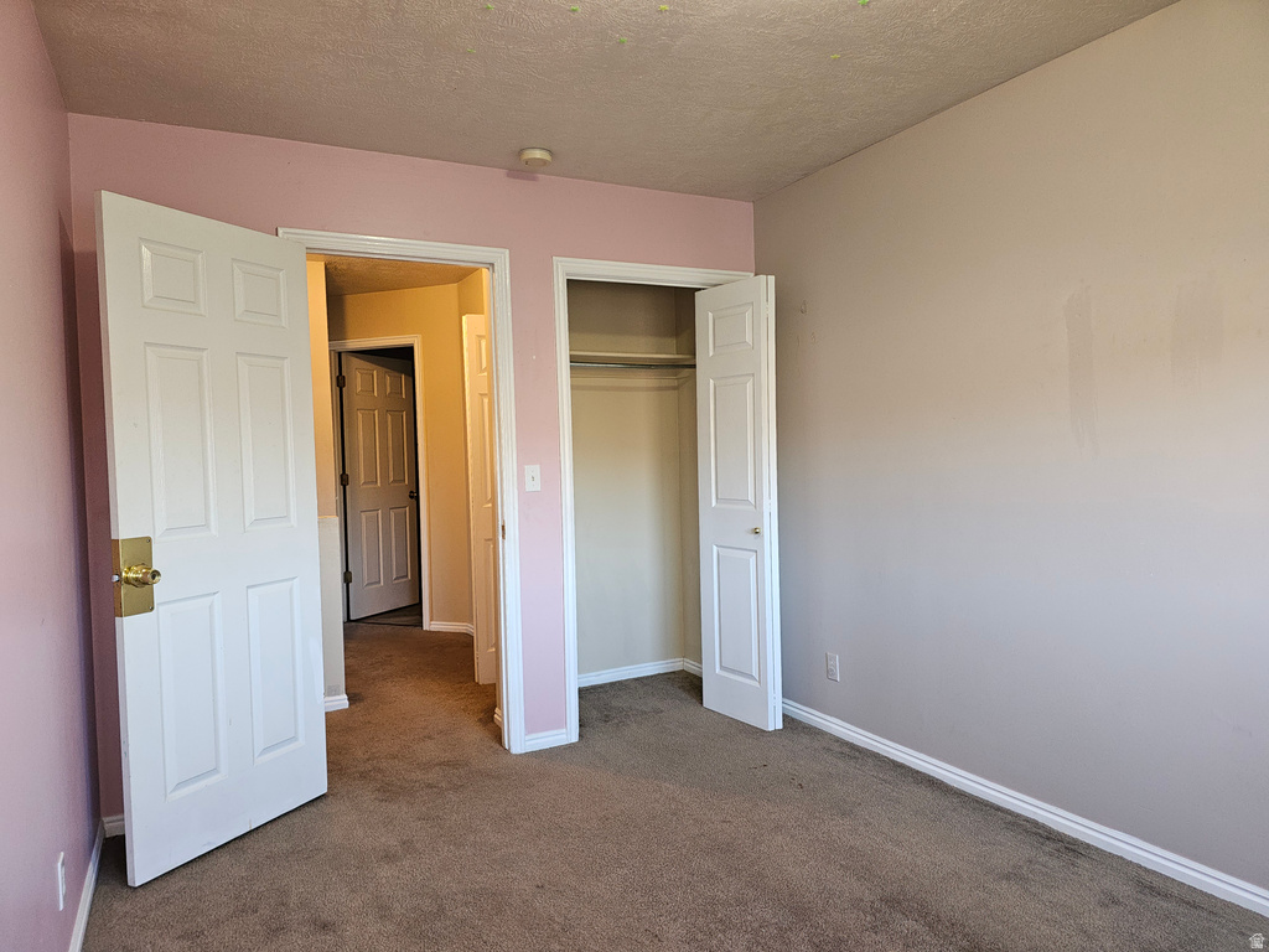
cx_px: 634
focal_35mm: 23
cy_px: 476
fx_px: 843
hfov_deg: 73.9
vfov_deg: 58.9
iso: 100
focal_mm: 6.3
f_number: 1.7
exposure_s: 1/30
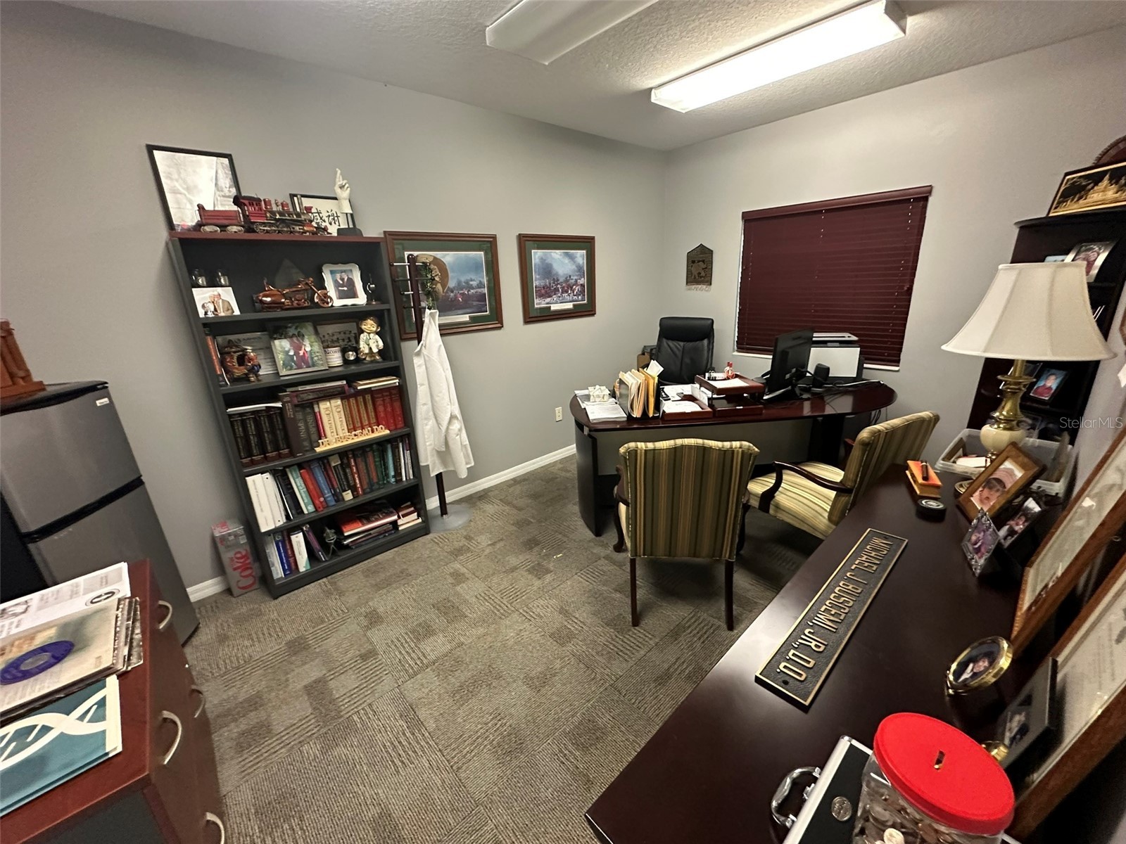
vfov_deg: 85.7
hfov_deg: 102.1
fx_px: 455
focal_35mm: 14
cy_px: 422
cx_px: 563
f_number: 2.2
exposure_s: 1/60
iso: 400
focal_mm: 2.22
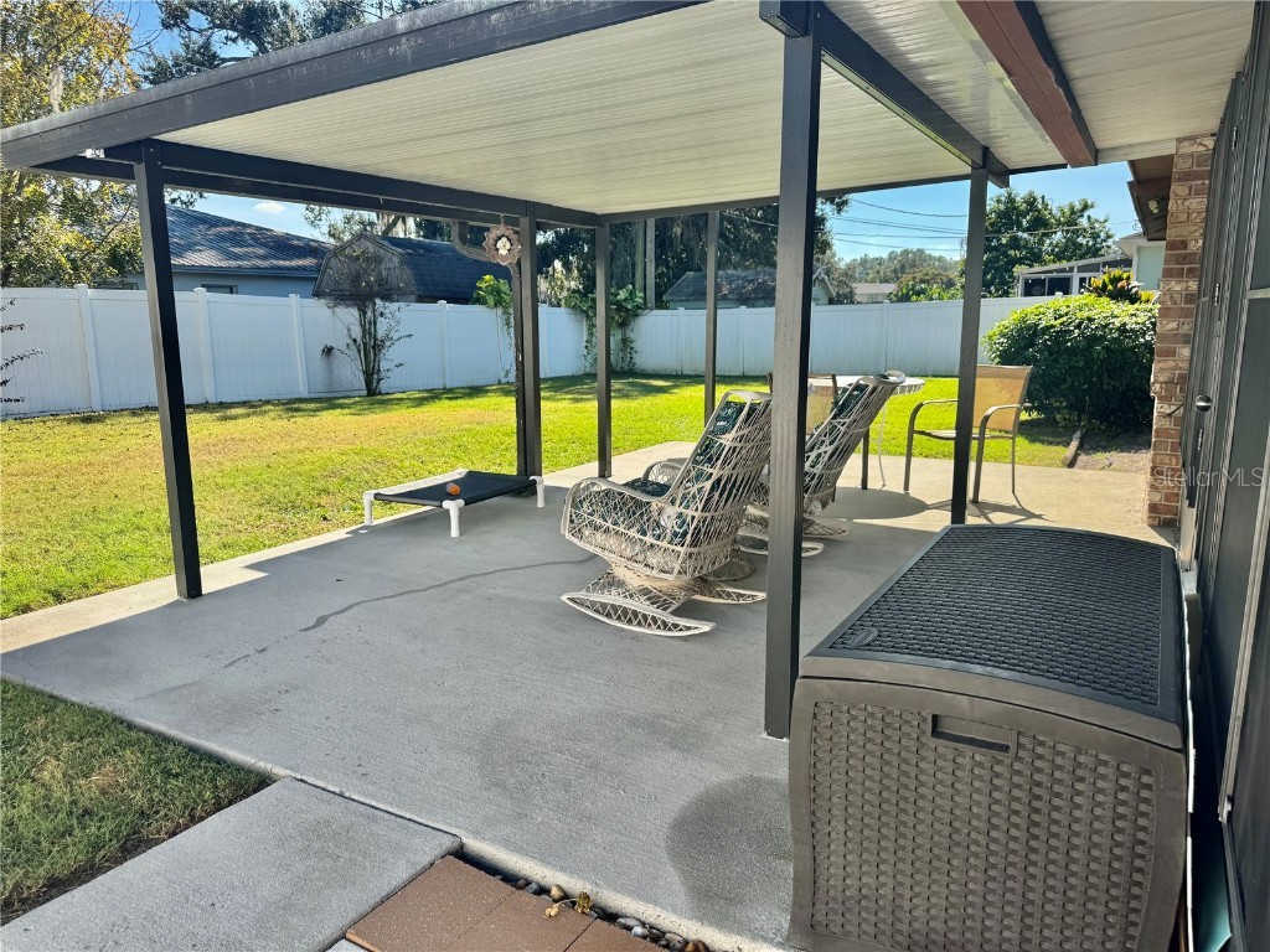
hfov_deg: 71.6
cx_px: 635
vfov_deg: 56.8
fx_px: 881
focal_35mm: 24
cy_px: 476
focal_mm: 6.76
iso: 80
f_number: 1.78
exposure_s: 1/1818
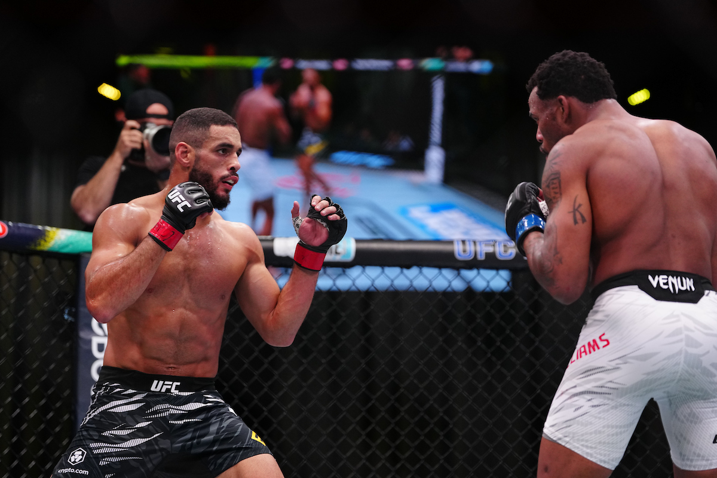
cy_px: 239
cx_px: 358
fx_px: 2290
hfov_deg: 17.8
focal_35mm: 115
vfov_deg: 11.9
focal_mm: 115
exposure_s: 1/800
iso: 2500
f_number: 2.8
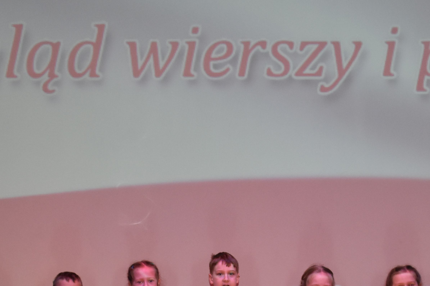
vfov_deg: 9.5
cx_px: 338
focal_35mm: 143
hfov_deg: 14.3
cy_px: 333
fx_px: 1708
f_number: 4.8
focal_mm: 38
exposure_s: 1/80
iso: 800
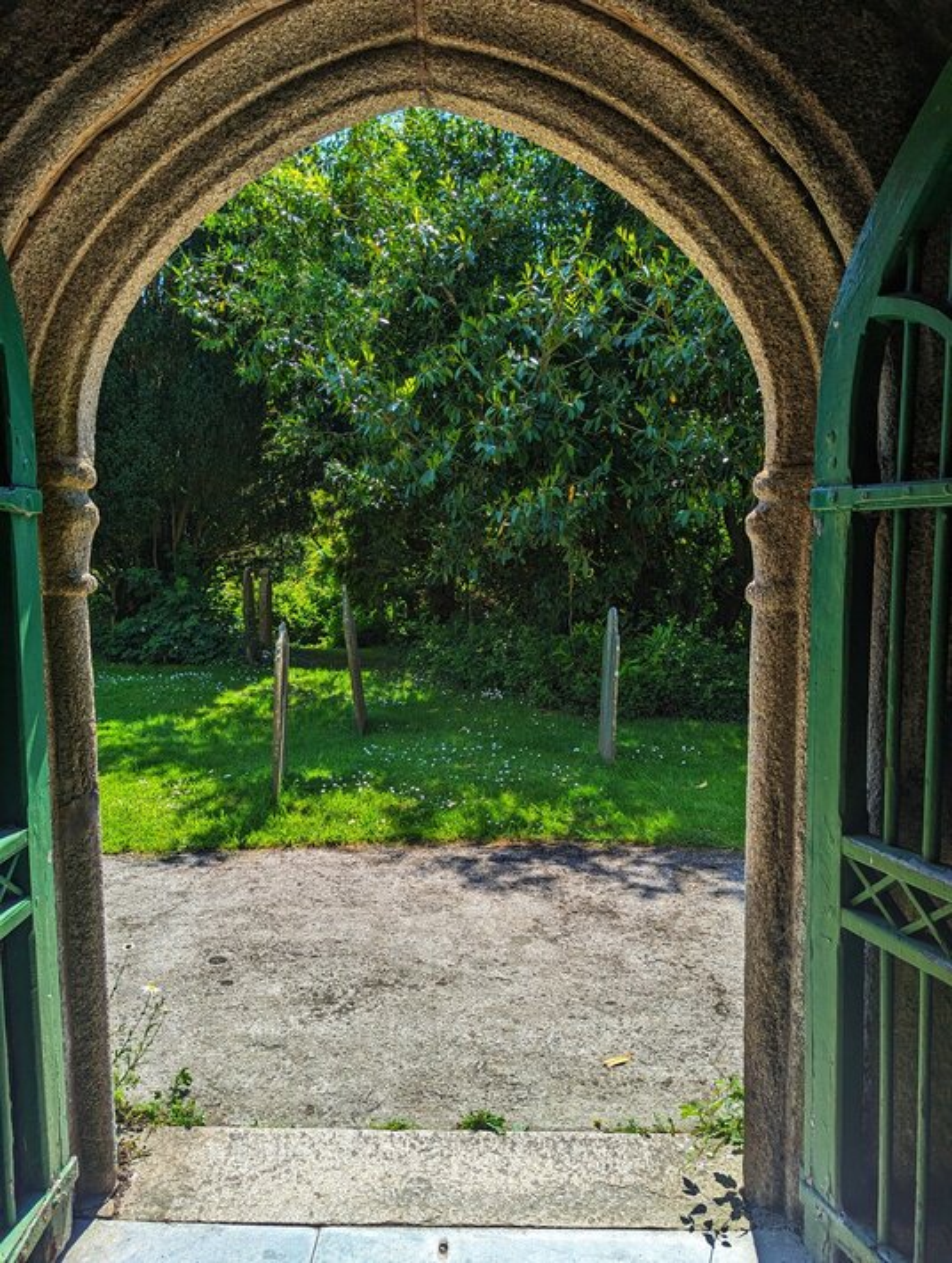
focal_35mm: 24
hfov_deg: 57.0
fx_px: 877
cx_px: 476
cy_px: 632
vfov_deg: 71.5
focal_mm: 6.81
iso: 39
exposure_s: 1/891
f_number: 1.85
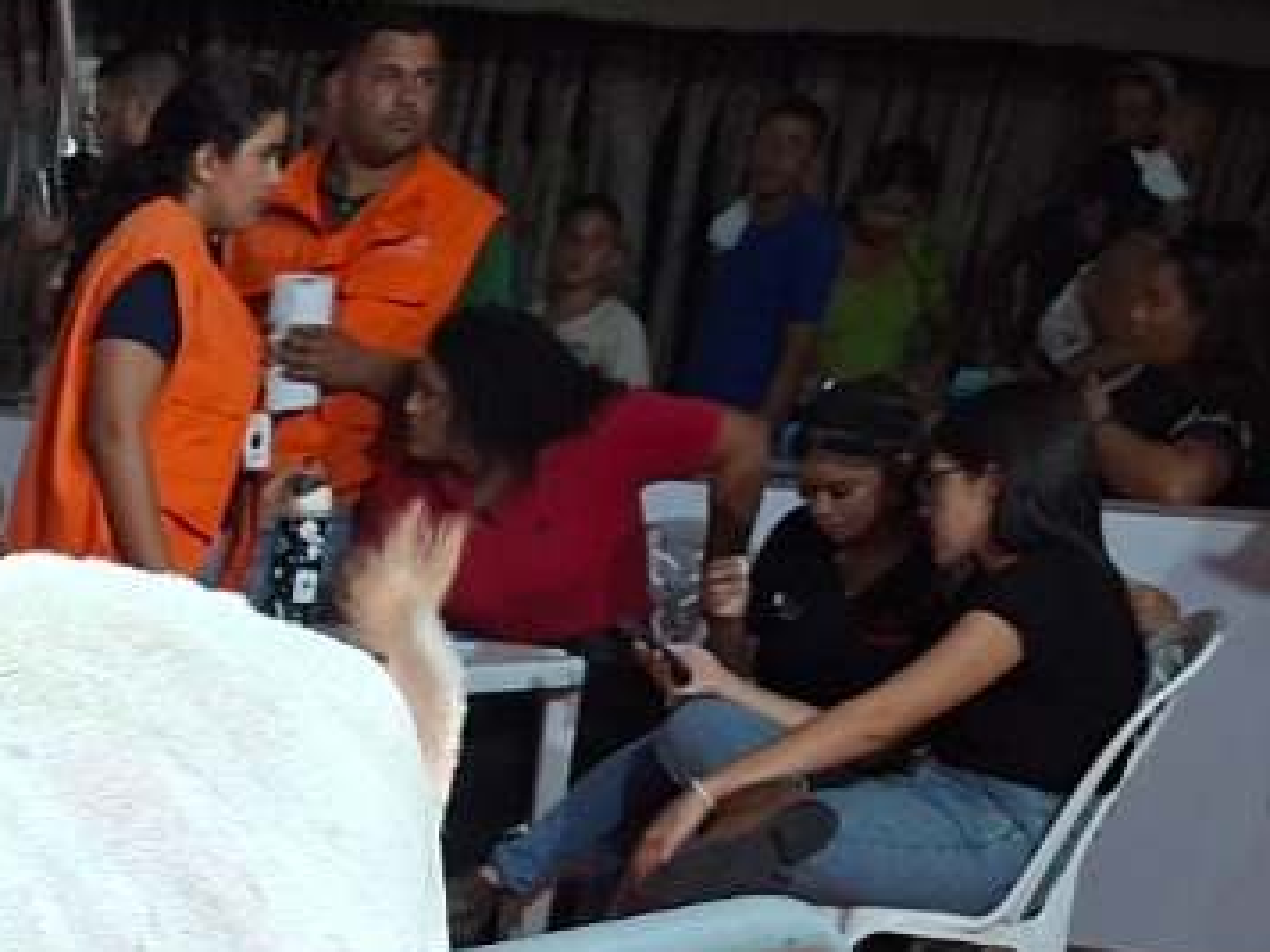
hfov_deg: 17.0
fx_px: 3412
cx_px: -1067
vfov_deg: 13.8
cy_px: 1833
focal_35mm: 93
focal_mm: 5.54
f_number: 1.8
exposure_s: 1/60
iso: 200
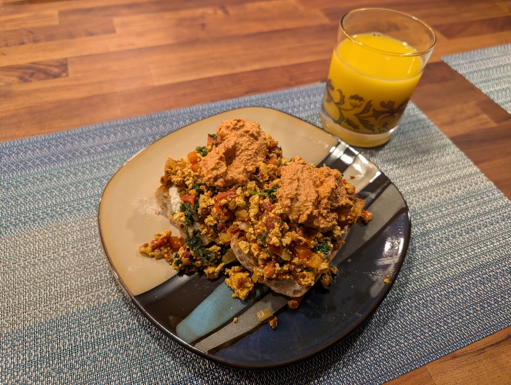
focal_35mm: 24
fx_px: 355
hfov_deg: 71.5
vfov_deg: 56.9
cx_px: 256
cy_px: 192
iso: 241
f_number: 1.68
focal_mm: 6.9
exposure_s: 1/60
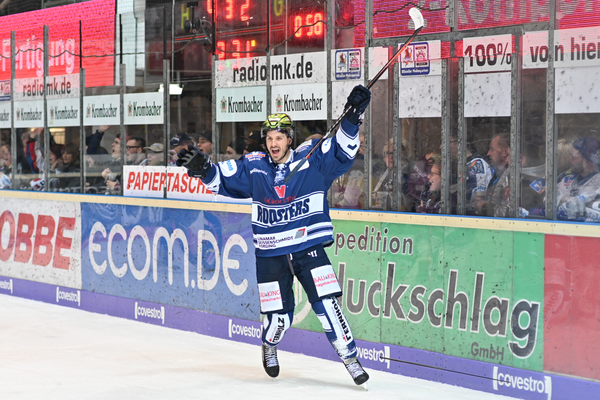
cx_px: 300
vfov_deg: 16.1
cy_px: 200
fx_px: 1417
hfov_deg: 23.9
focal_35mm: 85
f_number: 2.8
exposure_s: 1/1000
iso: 2000
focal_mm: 85
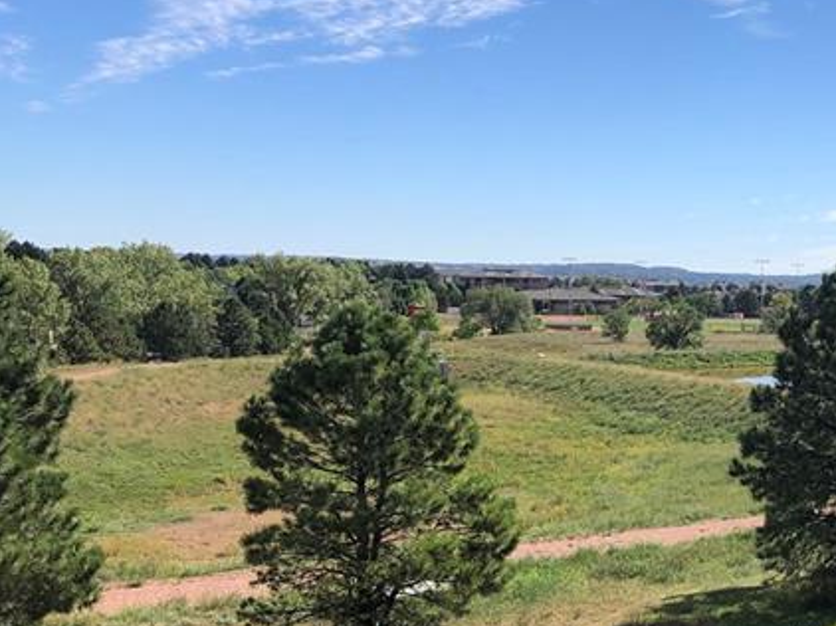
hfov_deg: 27.3
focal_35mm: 68
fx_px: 1641
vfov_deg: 21.5
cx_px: 788
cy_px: 431
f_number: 1.8
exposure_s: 1/2208
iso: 20
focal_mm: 3.99
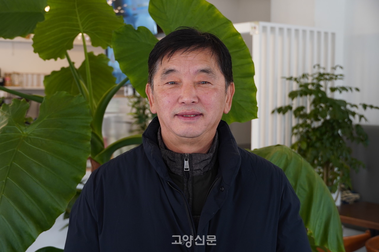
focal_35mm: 58
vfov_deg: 23.2
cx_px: 190
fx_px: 616
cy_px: 126
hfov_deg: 34.2
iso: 400
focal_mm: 39
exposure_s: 1/50
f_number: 4.5
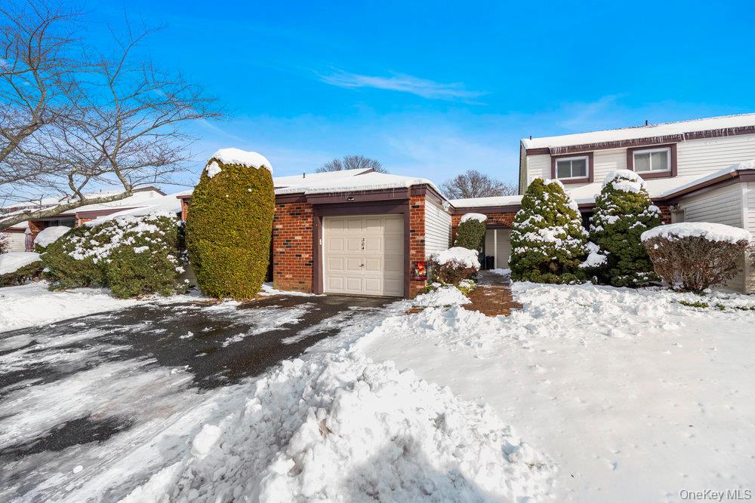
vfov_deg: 73.8
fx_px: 336
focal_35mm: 16
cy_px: 252
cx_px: 378
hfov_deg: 96.7
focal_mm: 16
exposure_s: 1/200
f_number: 5.6
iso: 80
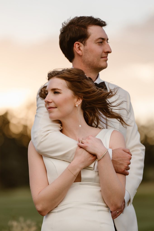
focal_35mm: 200
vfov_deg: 10.3
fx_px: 1285
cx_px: 77
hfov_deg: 6.9
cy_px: 116
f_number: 2.8
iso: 125
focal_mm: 200
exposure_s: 1/640
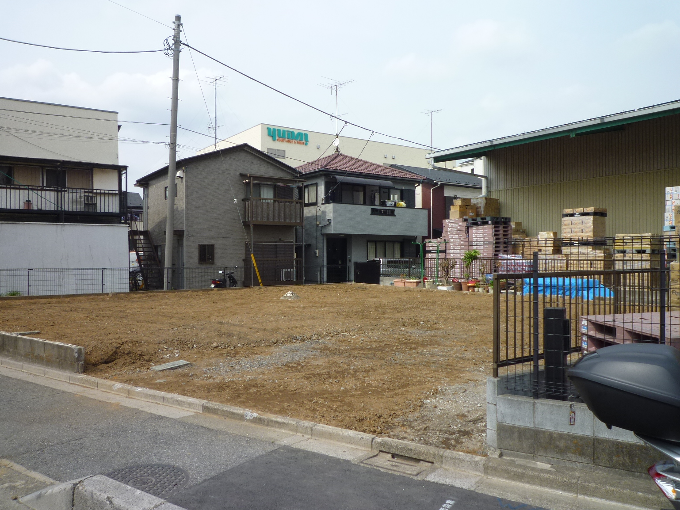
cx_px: 328
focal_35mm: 26
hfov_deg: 67.3
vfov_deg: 53.1
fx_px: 511
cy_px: 256
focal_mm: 4.4
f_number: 4
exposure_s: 1/640
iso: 80
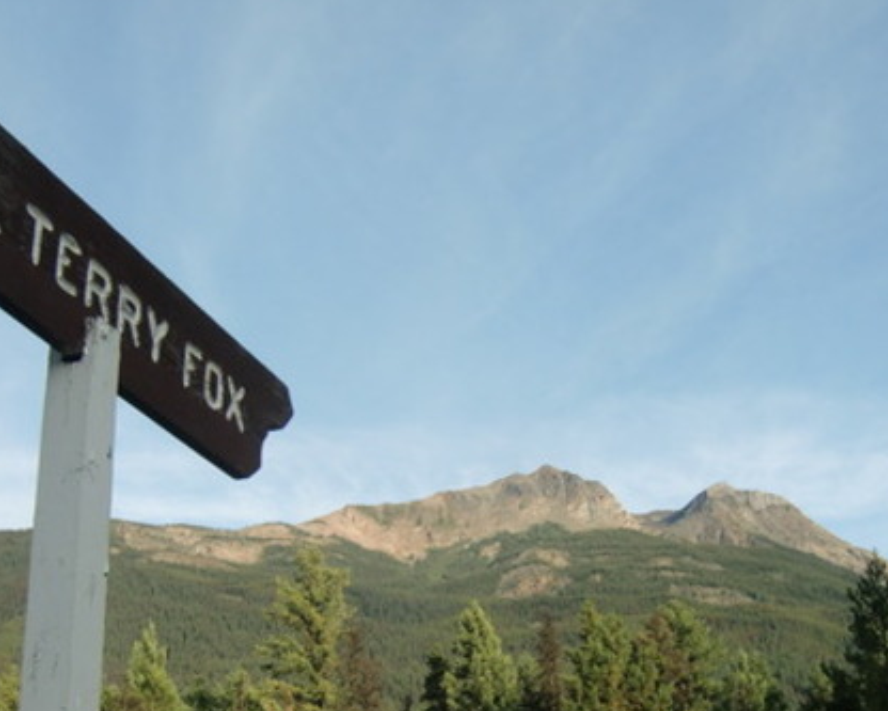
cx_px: 466
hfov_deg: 36.6
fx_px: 1341
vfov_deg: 29.5
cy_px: 485
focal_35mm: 51
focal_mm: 6.1
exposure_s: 1/320
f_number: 3.6
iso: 64
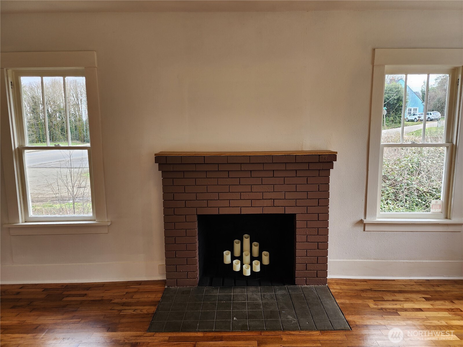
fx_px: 308
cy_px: 174
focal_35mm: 23
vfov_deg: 58.9
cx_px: 232
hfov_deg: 73.9
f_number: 1.8
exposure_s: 1/120
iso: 50
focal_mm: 6.4
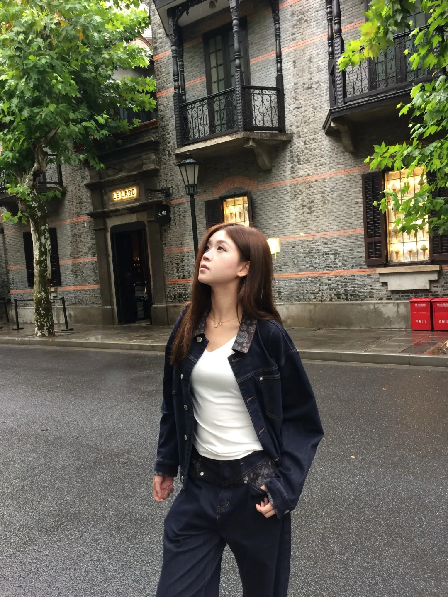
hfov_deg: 48.2
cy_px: 298
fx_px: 500
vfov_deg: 61.7
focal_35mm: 29
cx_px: 224
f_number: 2.2
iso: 40
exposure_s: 1/33
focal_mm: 4.15
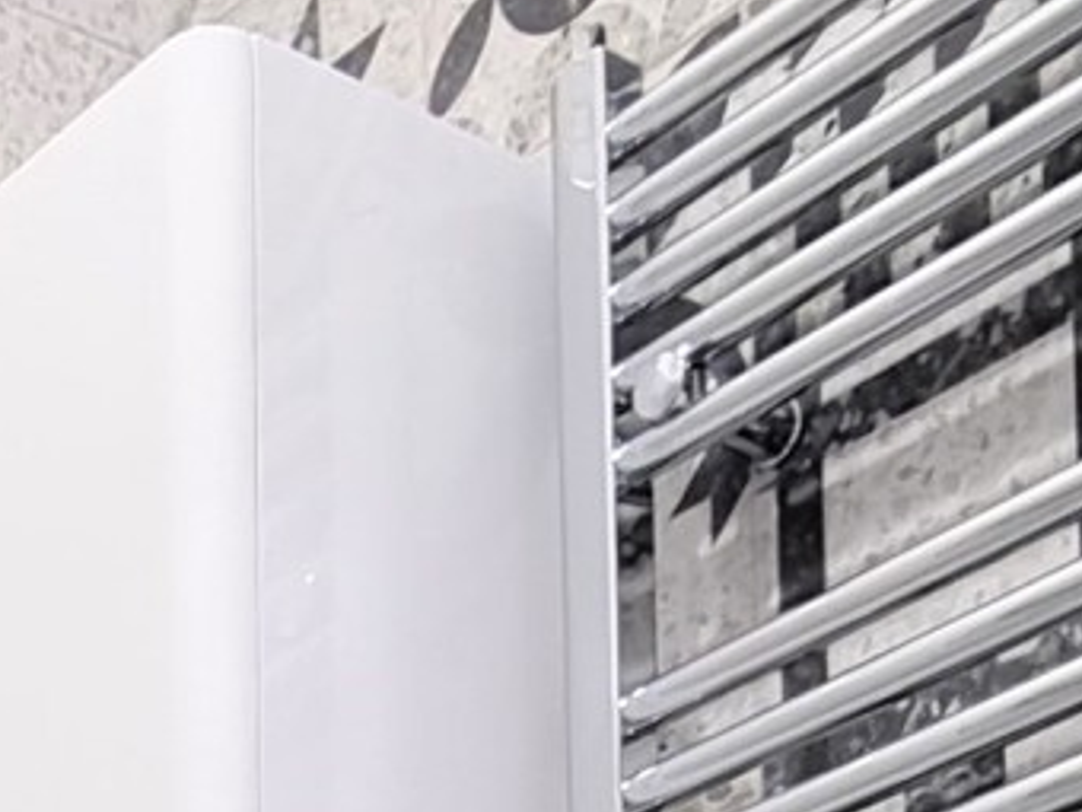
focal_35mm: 98
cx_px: -321
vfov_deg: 12.0
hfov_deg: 18.6
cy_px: 1987
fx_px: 3063
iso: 125
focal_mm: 2.2
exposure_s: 1/50
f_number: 2.2
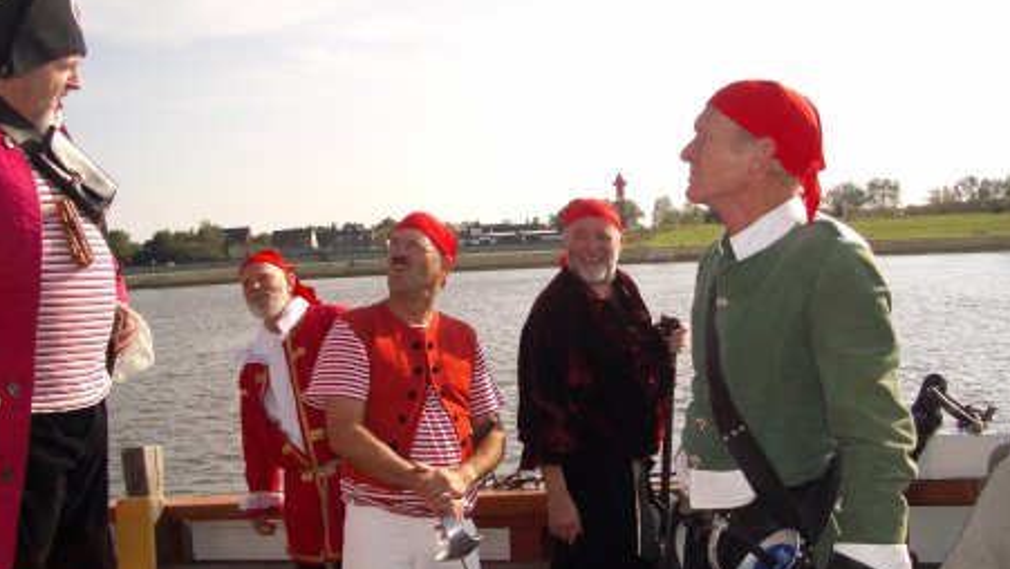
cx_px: 512
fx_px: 1045
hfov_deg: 51.6
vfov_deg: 30.2
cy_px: 376
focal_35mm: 39
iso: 100
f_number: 4.3
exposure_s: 1/800
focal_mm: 5.8
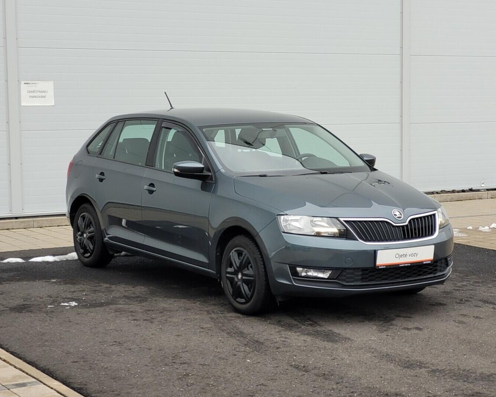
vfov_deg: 19.2
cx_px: 253
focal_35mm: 80
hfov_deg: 23.8
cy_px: 198
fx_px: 1174
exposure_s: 1/50
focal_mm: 7.12
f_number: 2.4
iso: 50
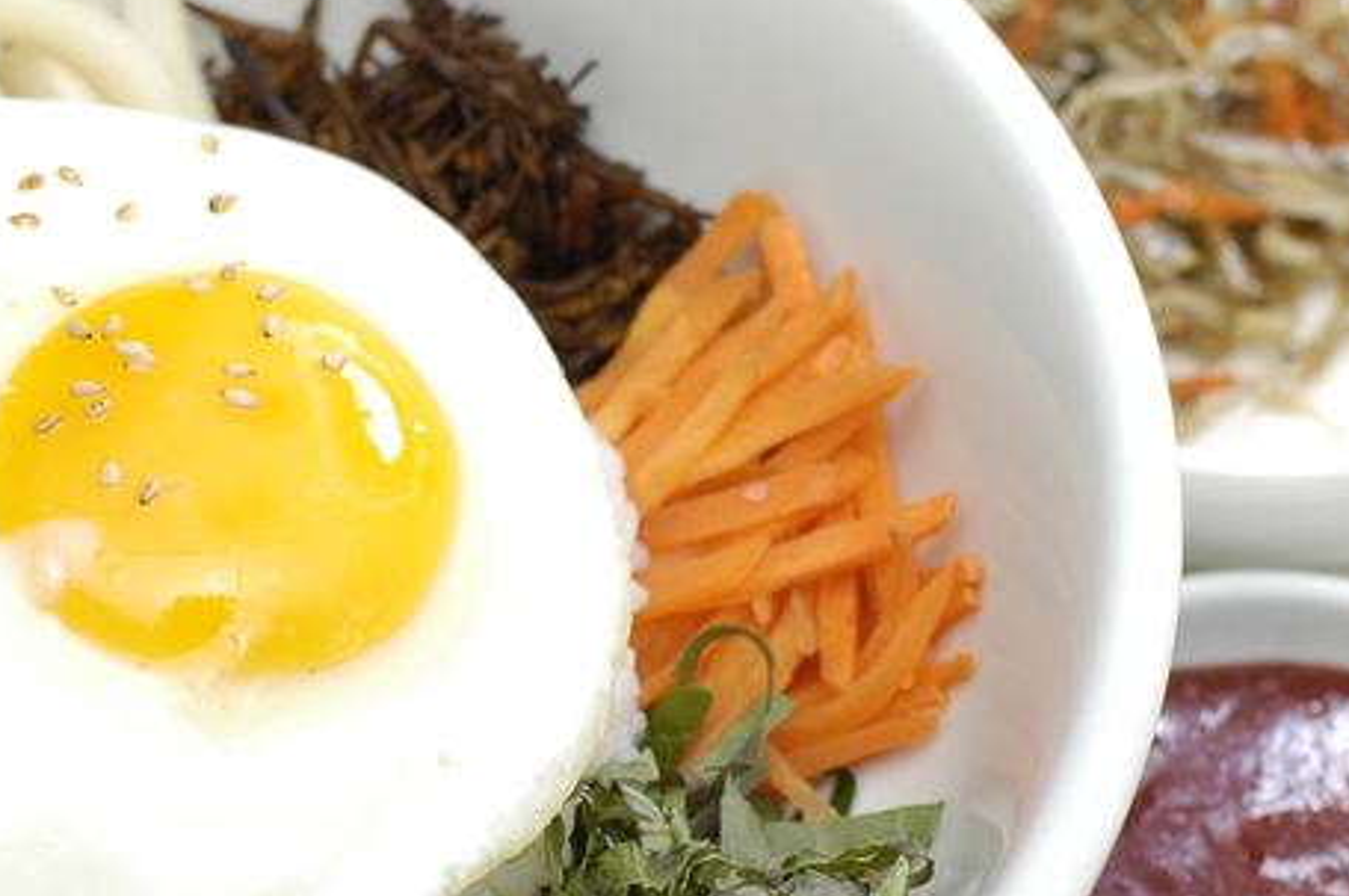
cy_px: 546
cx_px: 336
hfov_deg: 17.7
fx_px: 4305
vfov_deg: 11.9
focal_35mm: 115
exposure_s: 1/400
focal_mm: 50
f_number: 5
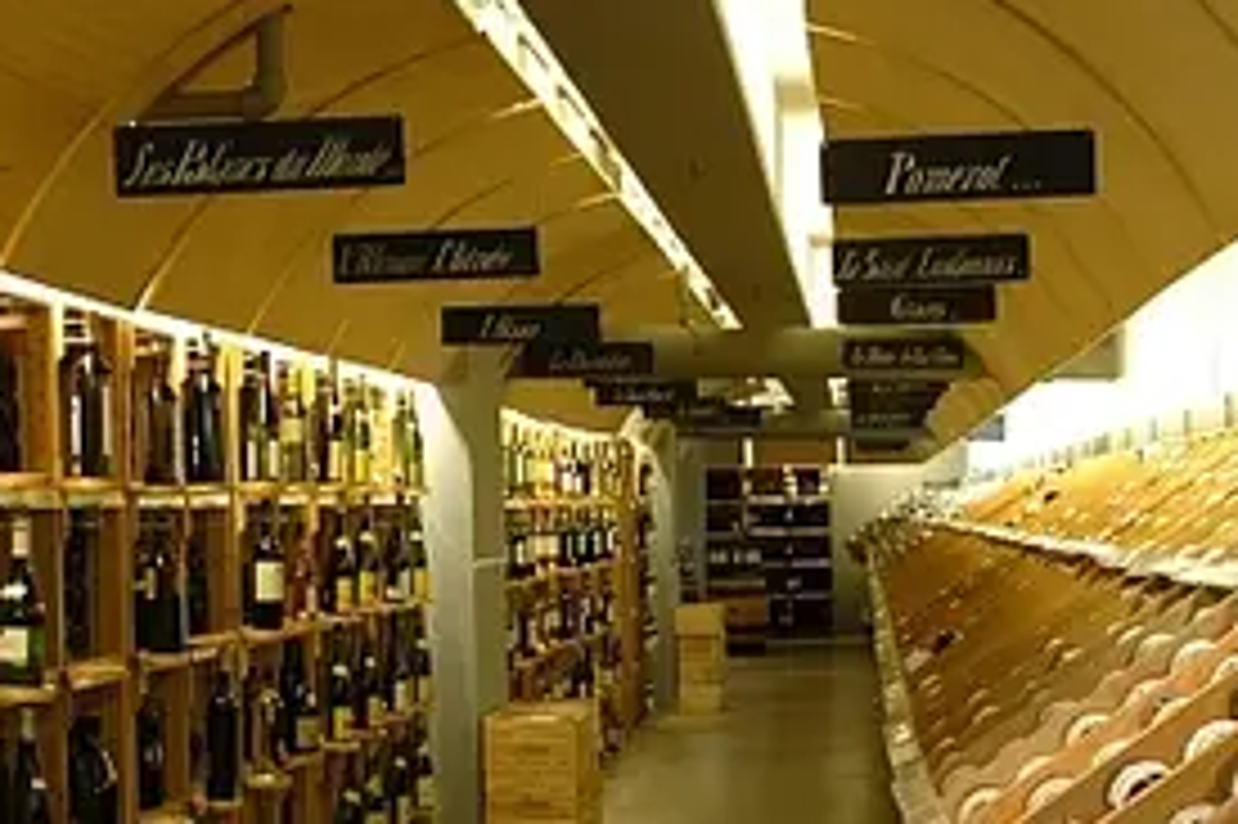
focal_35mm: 84
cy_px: 792
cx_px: 792
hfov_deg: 24.1
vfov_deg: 16.0
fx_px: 2887
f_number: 4
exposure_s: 1/10
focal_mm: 22
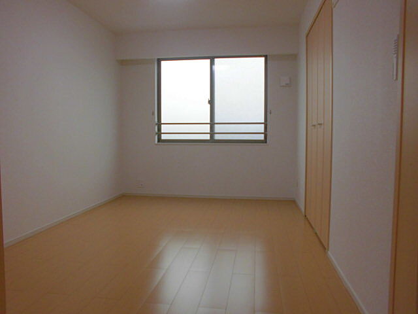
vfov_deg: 53.1
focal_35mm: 26
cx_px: 209
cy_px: 157
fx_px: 314
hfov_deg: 67.3
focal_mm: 4.6
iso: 100
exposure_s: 1/60
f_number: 3.5
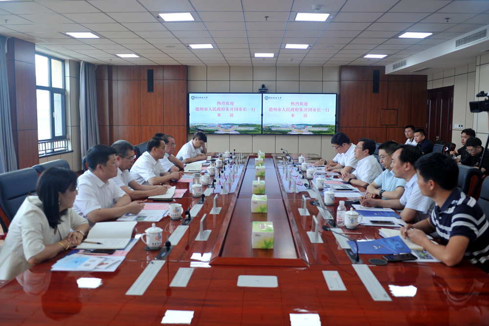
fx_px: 380
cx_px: 244
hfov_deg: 65.5
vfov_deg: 46.4
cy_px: 163
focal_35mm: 28
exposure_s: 1/60
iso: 200
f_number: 4
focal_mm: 28
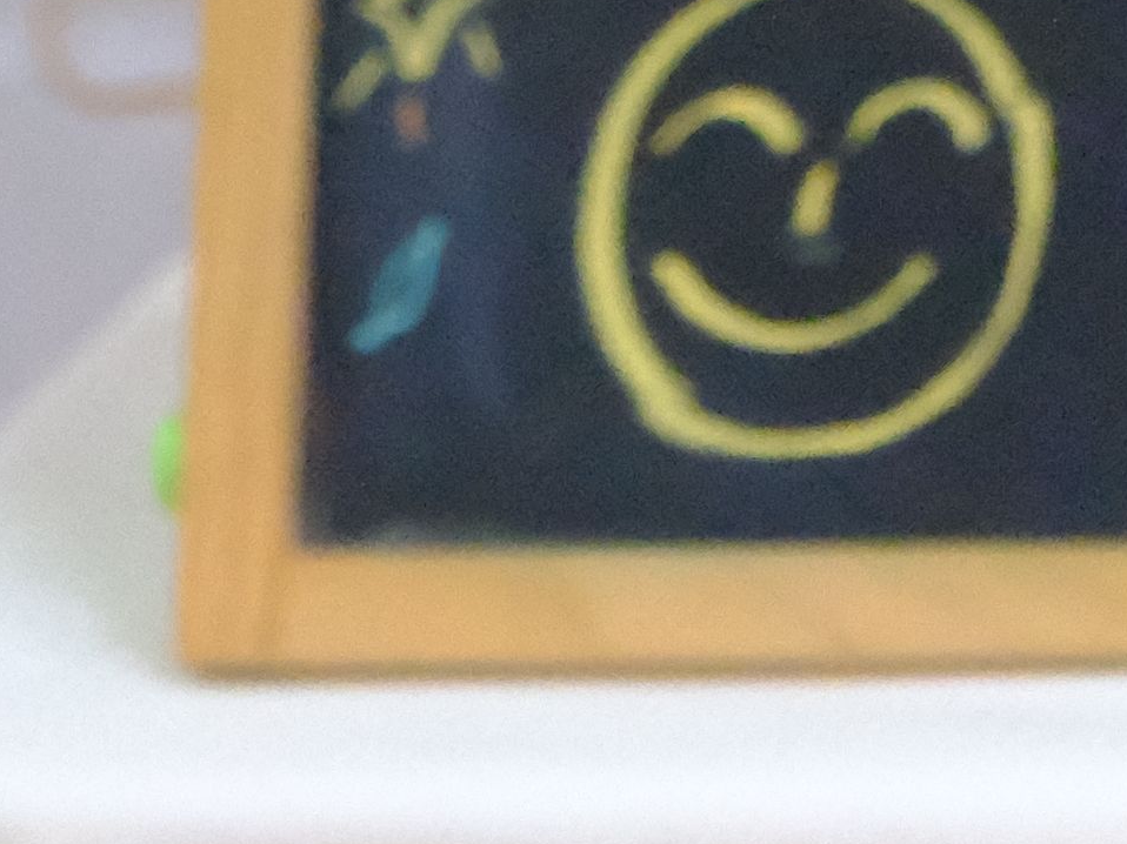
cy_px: -1277
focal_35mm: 419
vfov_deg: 3.5
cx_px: 3296
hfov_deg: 4.5
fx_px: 13638
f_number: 5
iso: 8000
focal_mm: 35.8
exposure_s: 1/320
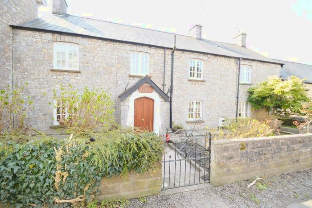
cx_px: 156
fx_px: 130
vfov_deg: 77.3
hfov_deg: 100.4
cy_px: 104
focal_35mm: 15
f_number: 4
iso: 100
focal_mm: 10
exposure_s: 1/160
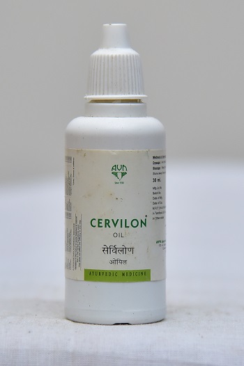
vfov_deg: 17.1
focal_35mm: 120
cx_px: 122
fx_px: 1222
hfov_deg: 11.4
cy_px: 183
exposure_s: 1/125
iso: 1600
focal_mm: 120
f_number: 4.5
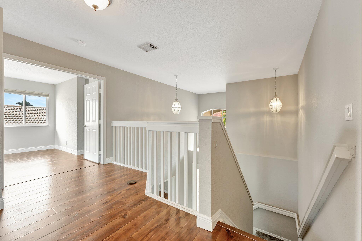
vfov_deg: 77.3
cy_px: 120
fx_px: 151
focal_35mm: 15
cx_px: 181
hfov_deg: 100.4
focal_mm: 15
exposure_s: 1/6
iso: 400
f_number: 8
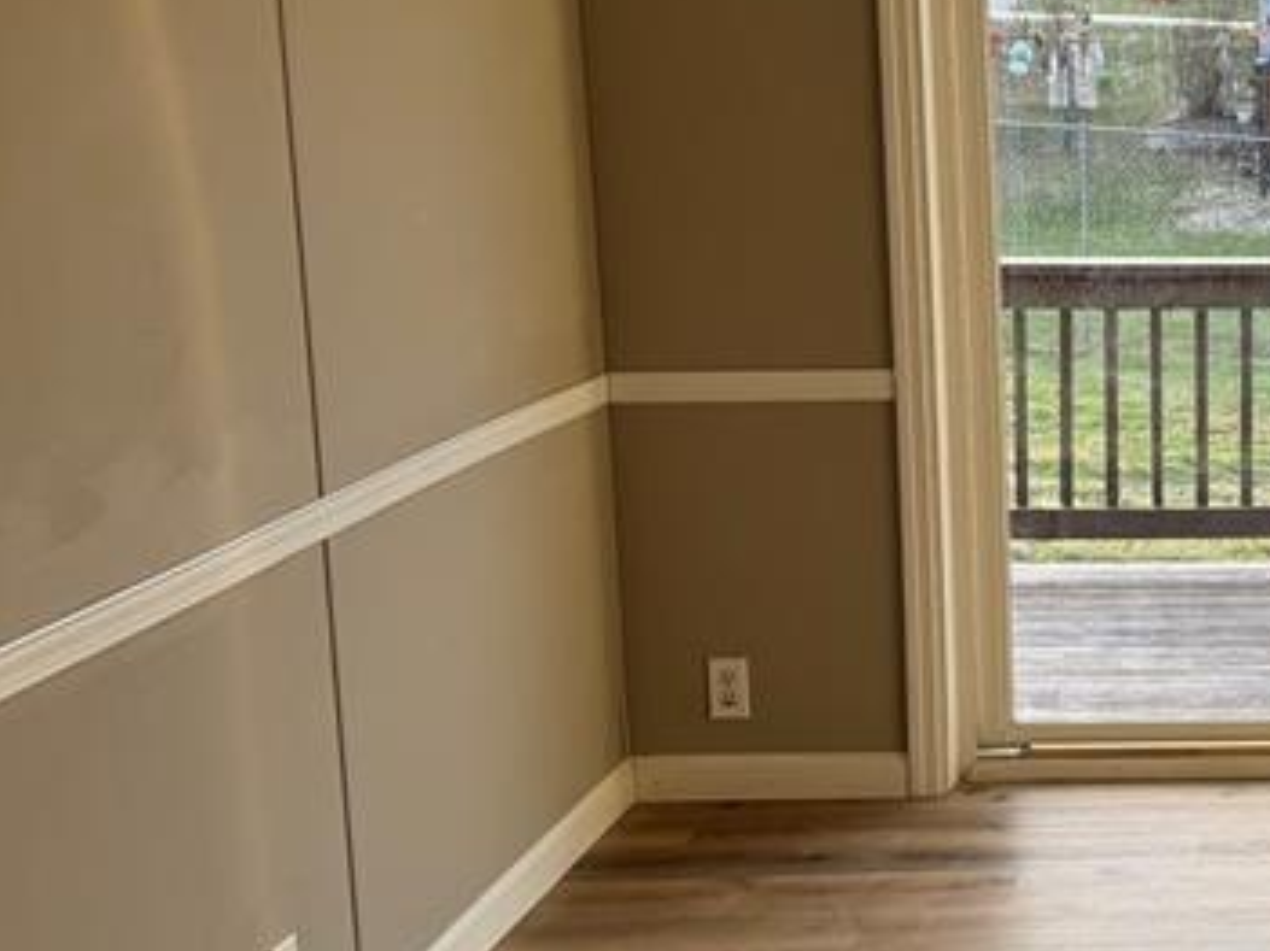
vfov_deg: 21.0
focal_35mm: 70
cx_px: 1382
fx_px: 2567
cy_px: 434
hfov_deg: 25.8
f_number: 1.78
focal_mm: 6.76
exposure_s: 1/296
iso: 80
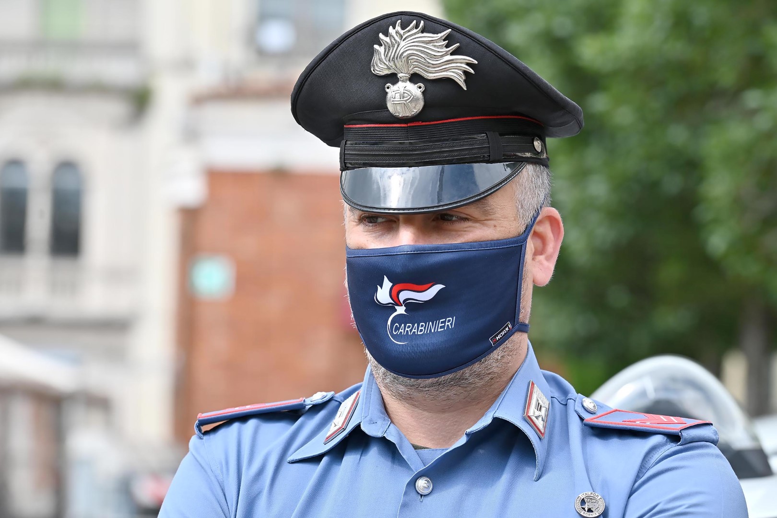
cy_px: 259
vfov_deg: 9.8
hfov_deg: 14.7
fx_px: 3021
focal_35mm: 140
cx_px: 388
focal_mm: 140
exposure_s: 1/500
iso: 200
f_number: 6.3
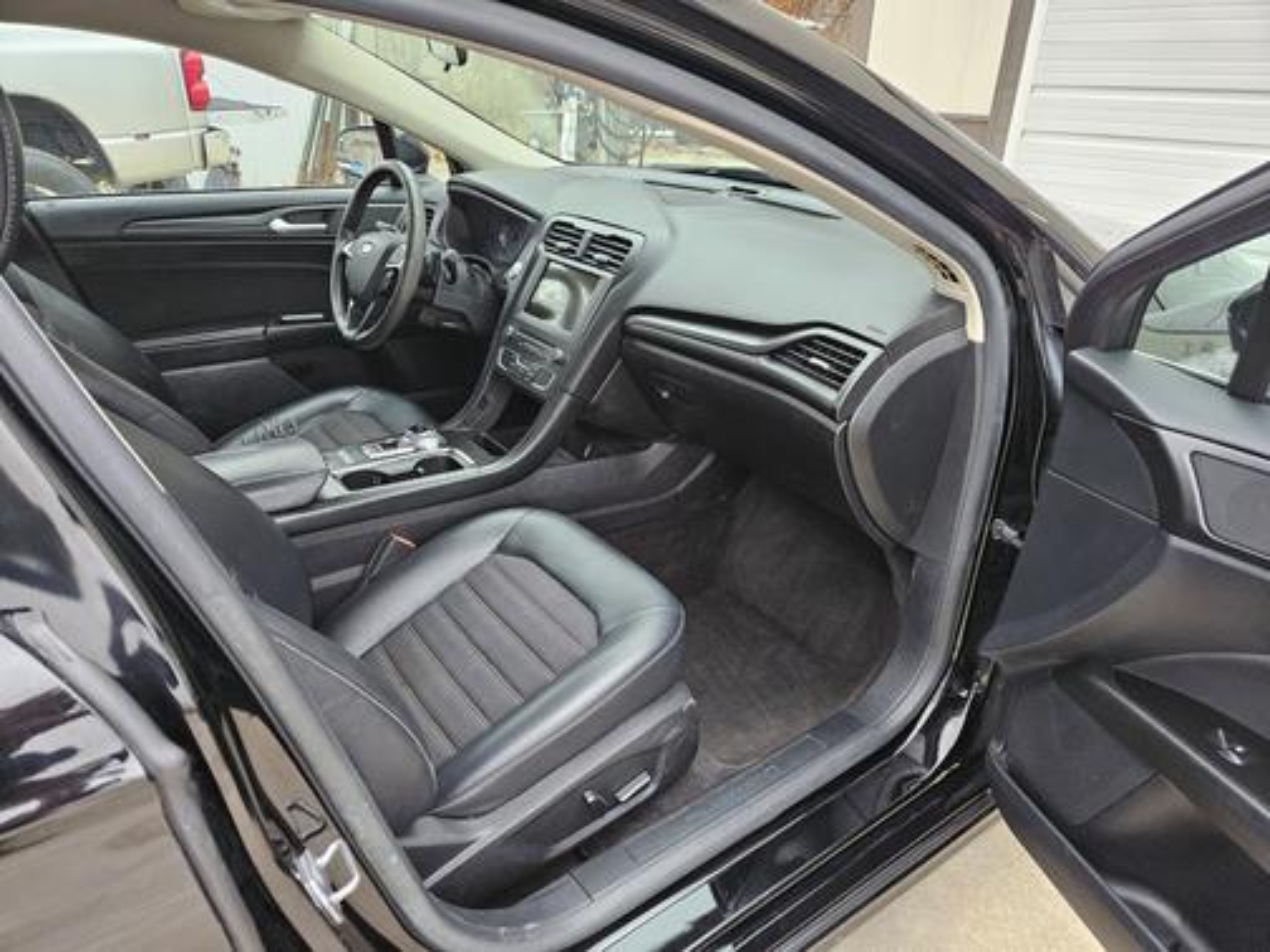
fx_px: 844
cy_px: 476
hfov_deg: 73.9
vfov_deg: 58.9
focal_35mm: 23
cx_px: 635
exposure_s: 1/120
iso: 800
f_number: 1.8
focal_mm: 5.4
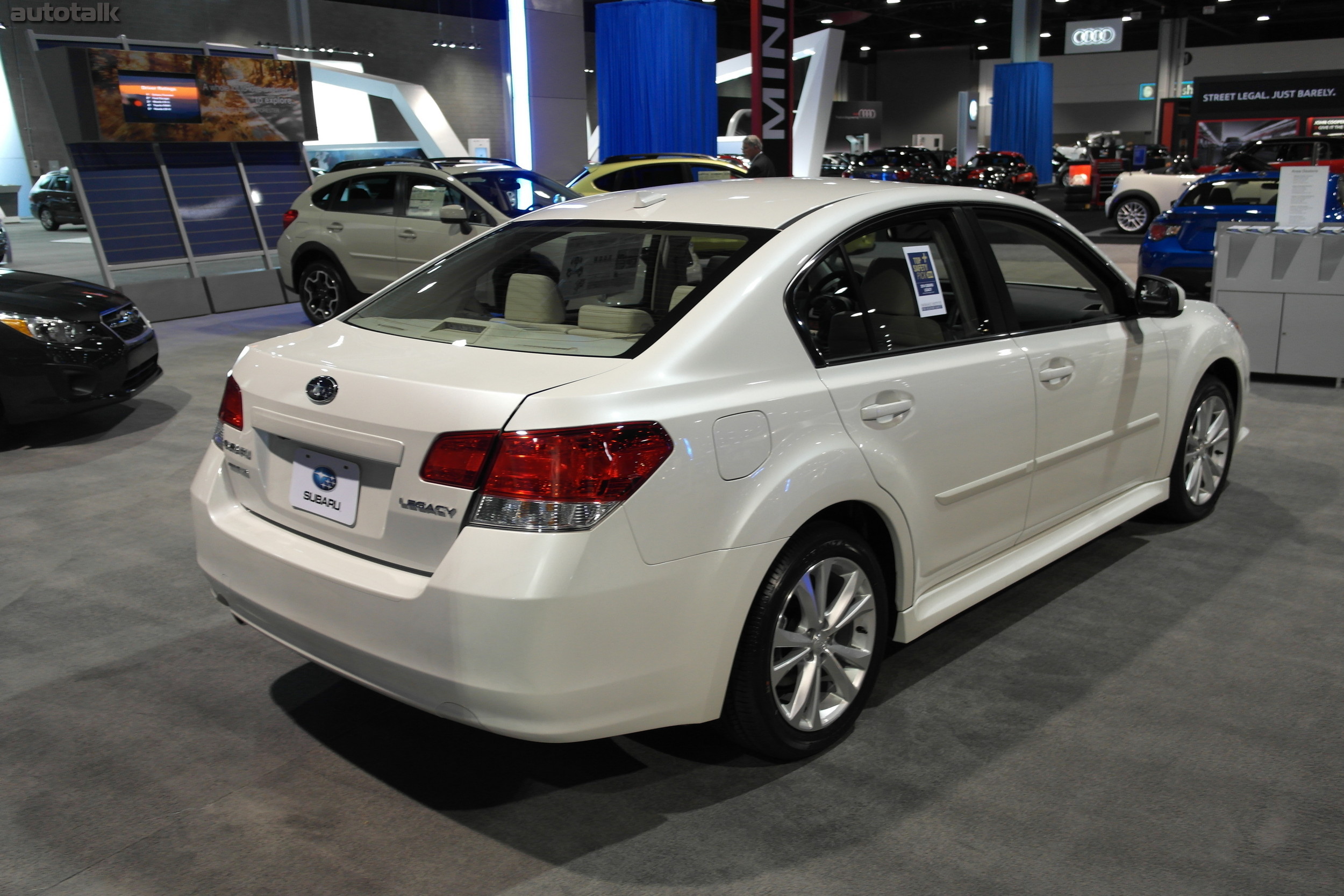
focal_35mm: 30
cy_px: 448
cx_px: 672
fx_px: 1120
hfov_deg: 61.9
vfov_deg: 43.6
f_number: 3.5
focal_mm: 20
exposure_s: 1/40
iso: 400
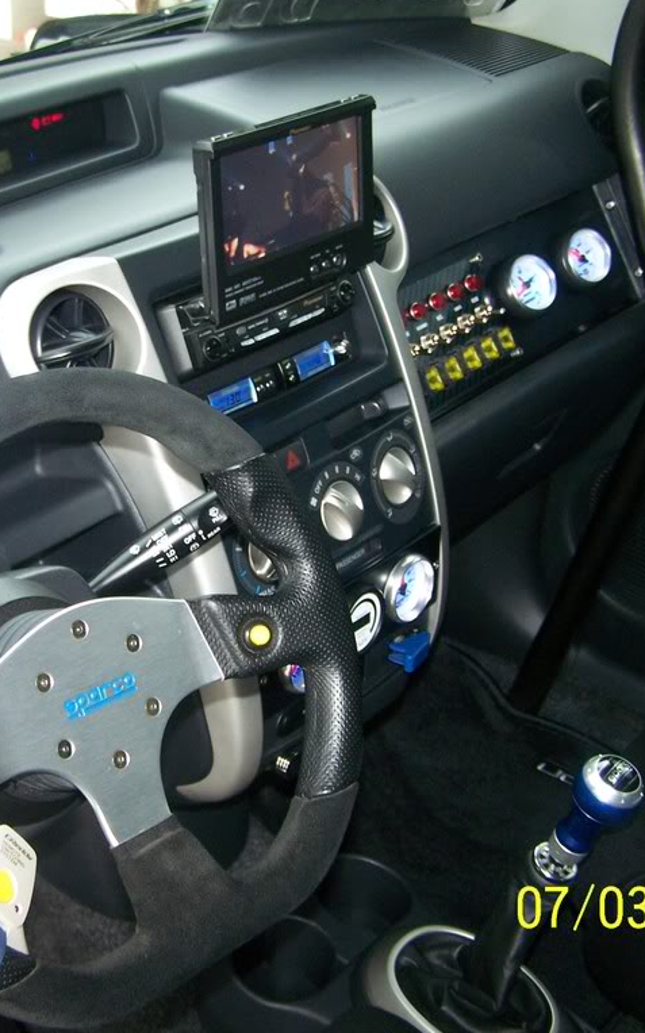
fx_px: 1520
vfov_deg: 37.5
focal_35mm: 54
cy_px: 514
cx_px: 167
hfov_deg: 23.7
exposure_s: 1/60
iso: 160
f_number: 2.8
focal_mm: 6.3
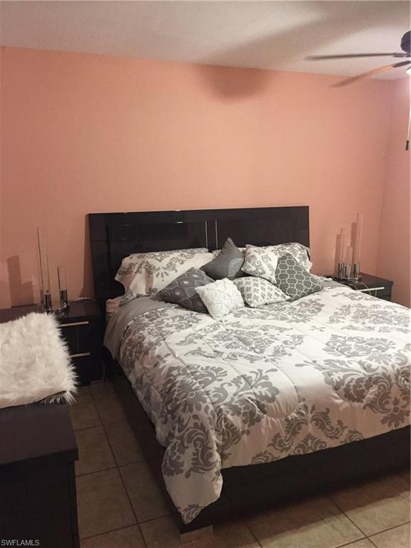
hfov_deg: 48.2
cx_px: 206
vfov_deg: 61.7
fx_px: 459
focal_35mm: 29
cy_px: 274
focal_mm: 4.15
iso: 200
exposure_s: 1/30
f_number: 2.2
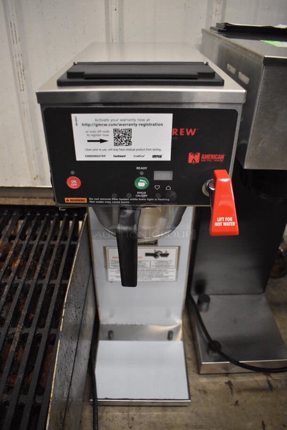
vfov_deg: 67.3
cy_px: 215
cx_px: 144
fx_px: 322
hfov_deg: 48.0
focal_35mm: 27
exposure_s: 1/125
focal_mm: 18
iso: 2200
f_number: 3.5
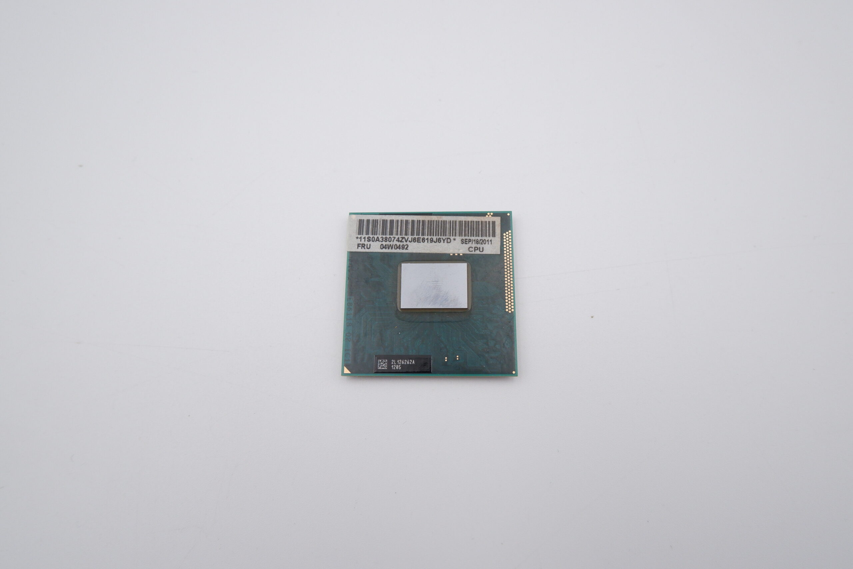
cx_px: 426
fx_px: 545
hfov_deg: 76.1
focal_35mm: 23
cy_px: 284
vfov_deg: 55.1
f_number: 6.4
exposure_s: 1/450
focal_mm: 15
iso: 1250
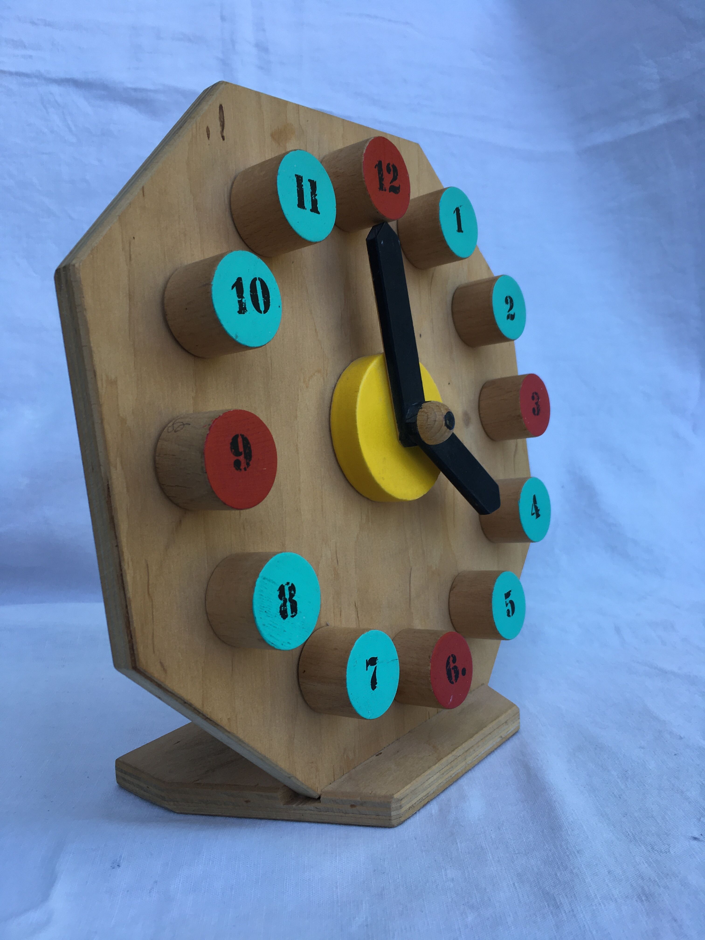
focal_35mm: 29
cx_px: 352
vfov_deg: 61.7
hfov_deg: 48.2
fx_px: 787
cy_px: 470
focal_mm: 4.15
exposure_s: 1/104
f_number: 2.2
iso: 25
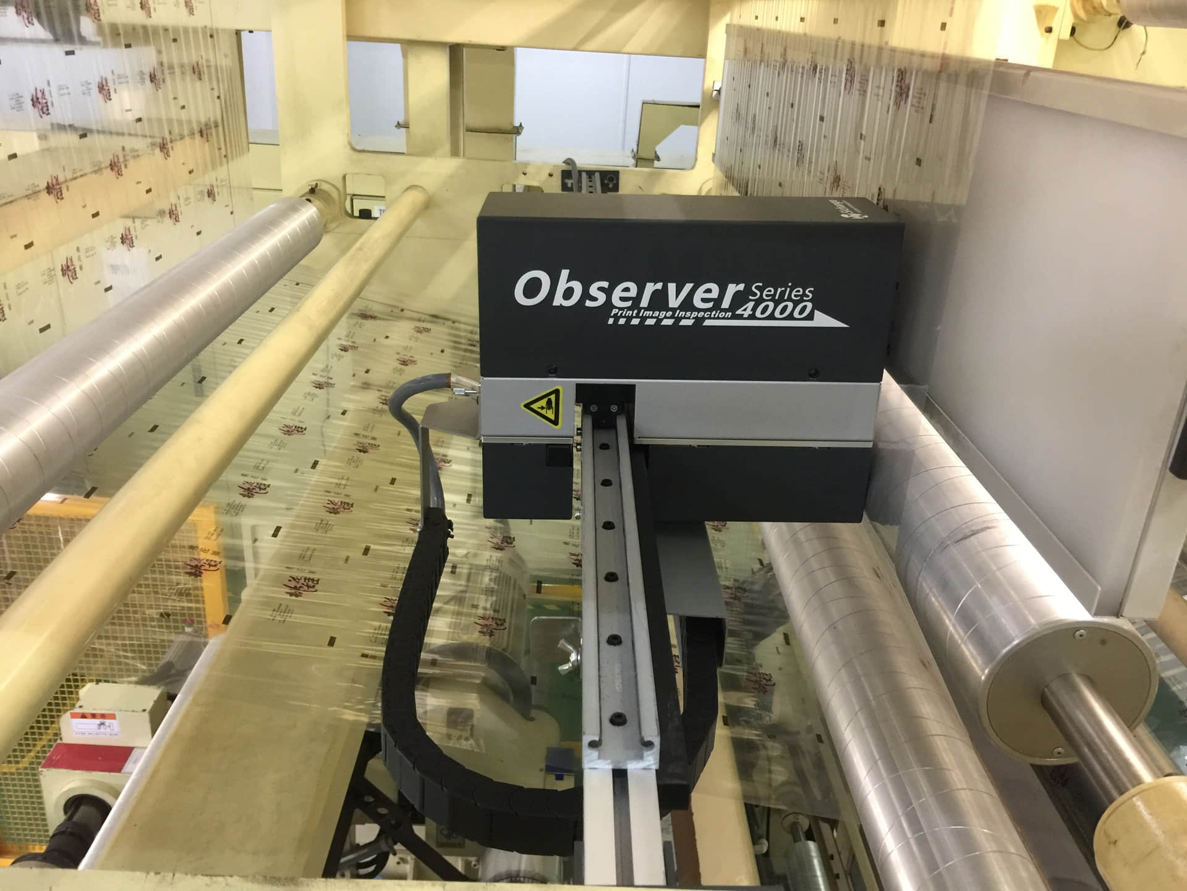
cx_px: 594
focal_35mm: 29
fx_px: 994
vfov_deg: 48.2
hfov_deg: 61.7
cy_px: 446
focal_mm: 4.15
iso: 125
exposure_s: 1/10
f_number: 2.2
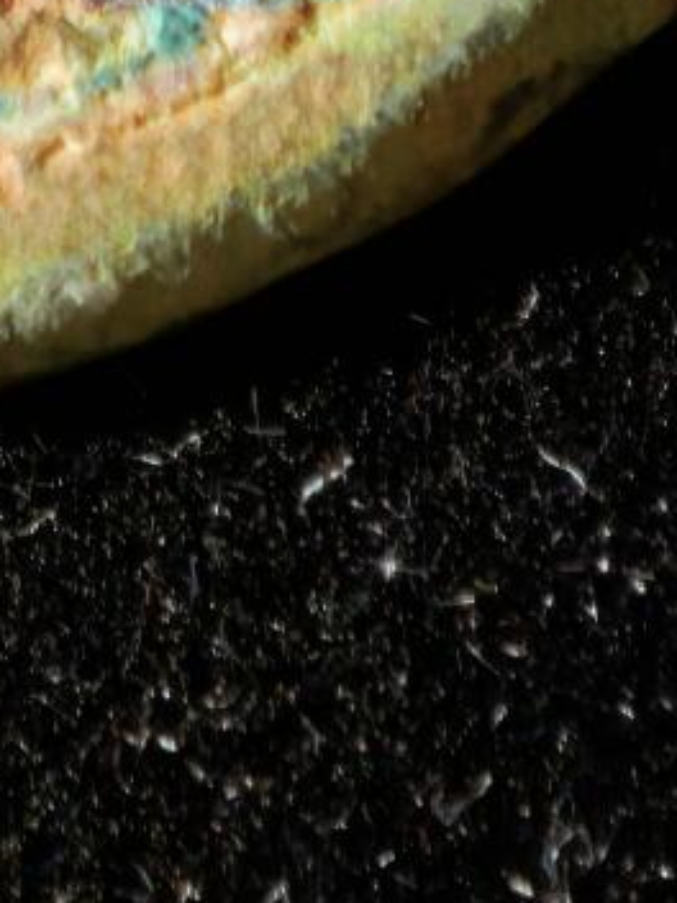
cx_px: -462
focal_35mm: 547
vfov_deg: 3.6
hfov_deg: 2.7
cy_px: -1342
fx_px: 14264
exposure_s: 1/100
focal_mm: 9
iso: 400
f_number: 2
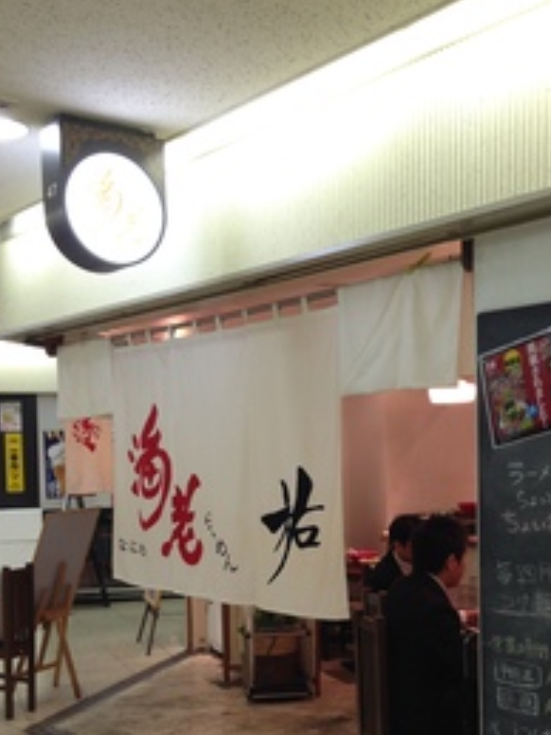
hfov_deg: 28.5
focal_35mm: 51
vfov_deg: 37.1
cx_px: 298
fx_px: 1083
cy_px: 497
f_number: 2.4
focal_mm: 4.12
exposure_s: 1/20
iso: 50
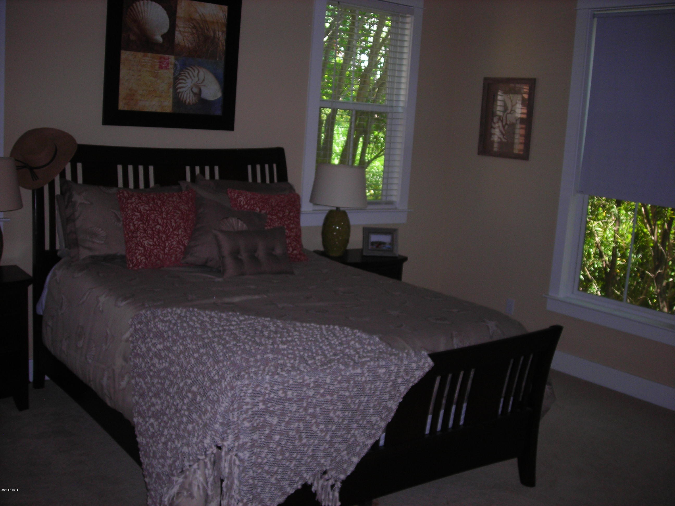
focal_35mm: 38
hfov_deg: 49.0
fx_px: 741
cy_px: 253
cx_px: 338
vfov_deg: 37.7
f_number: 3.2
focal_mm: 6.3
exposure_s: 1/60.1
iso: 99
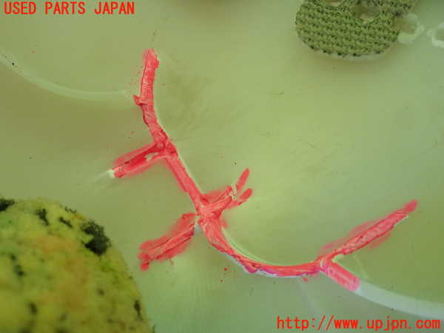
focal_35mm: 82
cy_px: 166
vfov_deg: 18.0
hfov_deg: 23.8
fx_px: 1052
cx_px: 222
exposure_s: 1/125
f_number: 4.3
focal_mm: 14.62
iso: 400
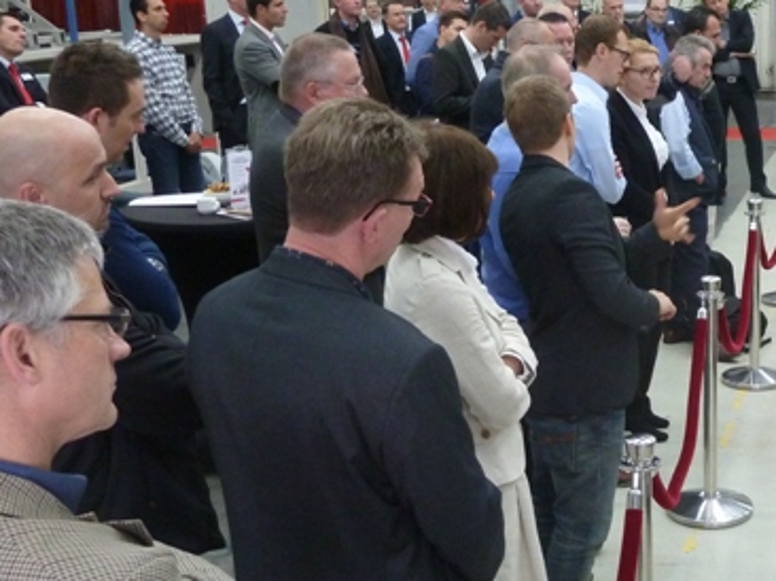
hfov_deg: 33.2
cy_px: 327
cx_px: 638
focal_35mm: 56
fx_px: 1255
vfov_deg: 26.1
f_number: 3.5
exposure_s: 1/25
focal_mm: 5.3
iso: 400
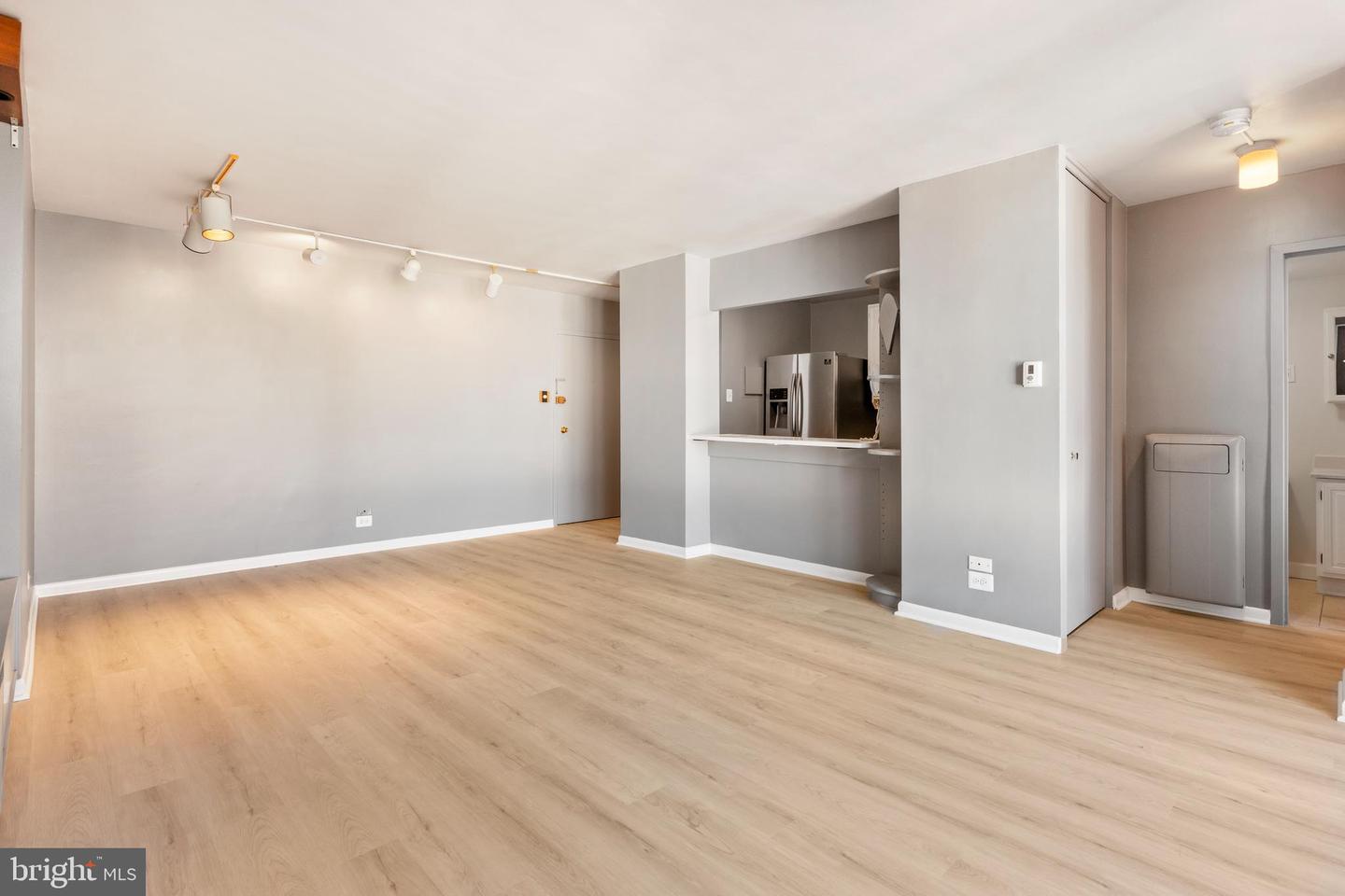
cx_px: 672
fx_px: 635
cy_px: 448
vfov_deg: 70.4
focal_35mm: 17
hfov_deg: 93.3
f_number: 8
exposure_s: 1/13
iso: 500
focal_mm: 17
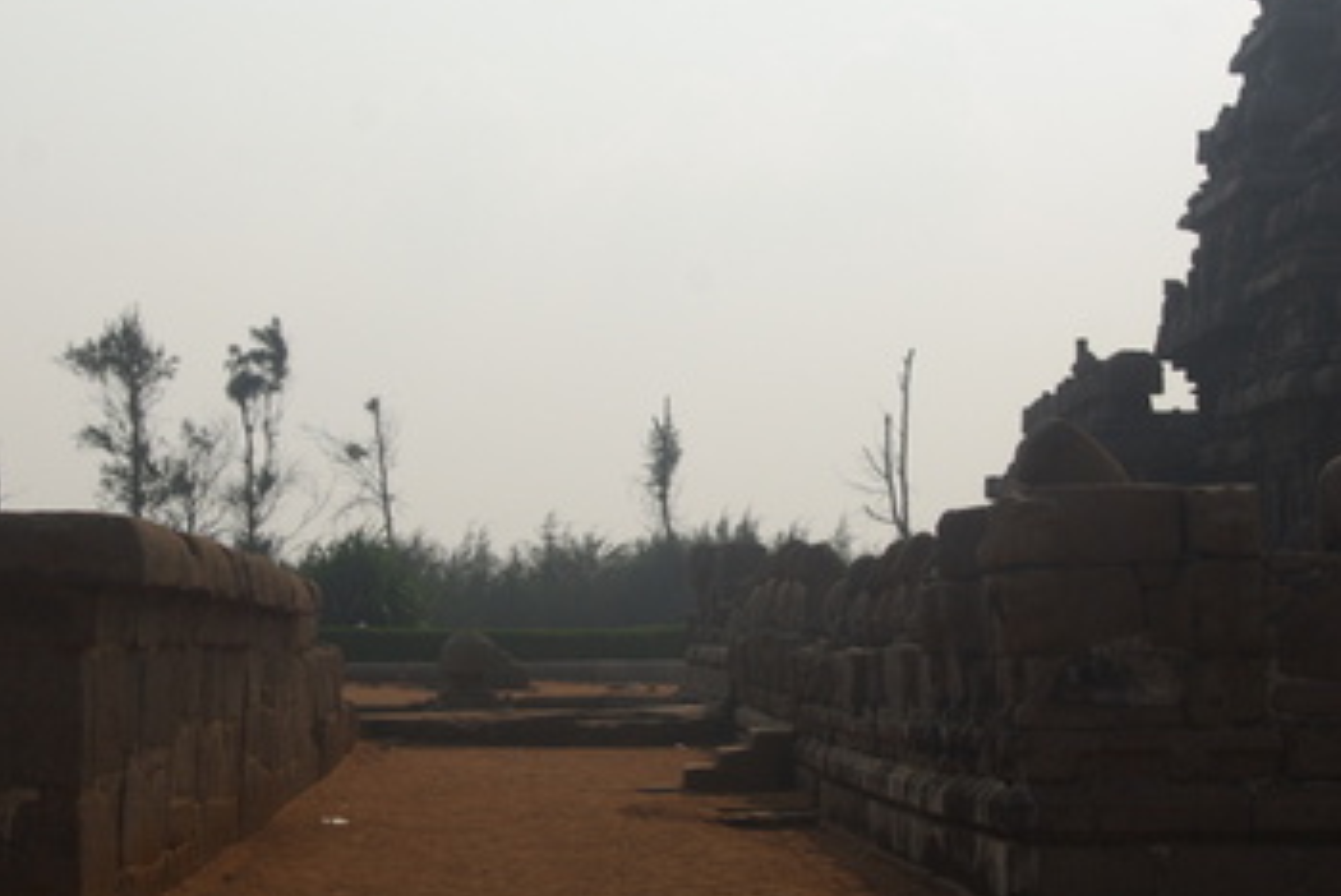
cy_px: 362
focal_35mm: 96
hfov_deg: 21.2
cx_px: 636
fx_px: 3576
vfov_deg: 14.3
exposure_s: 1/250
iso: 100
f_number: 8
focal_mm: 35
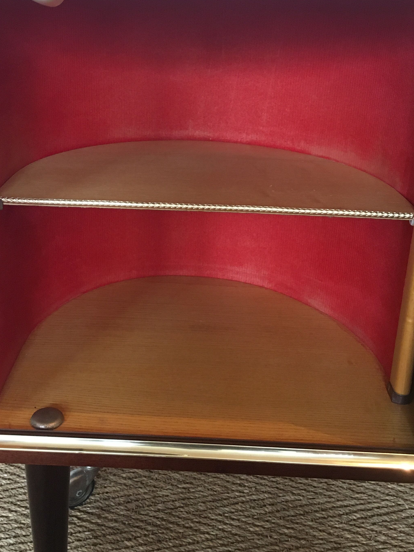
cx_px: 182
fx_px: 686
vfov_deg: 43.6
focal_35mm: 43
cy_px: 219
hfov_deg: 33.6
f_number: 2.2
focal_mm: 4.15
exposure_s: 1/25
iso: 200
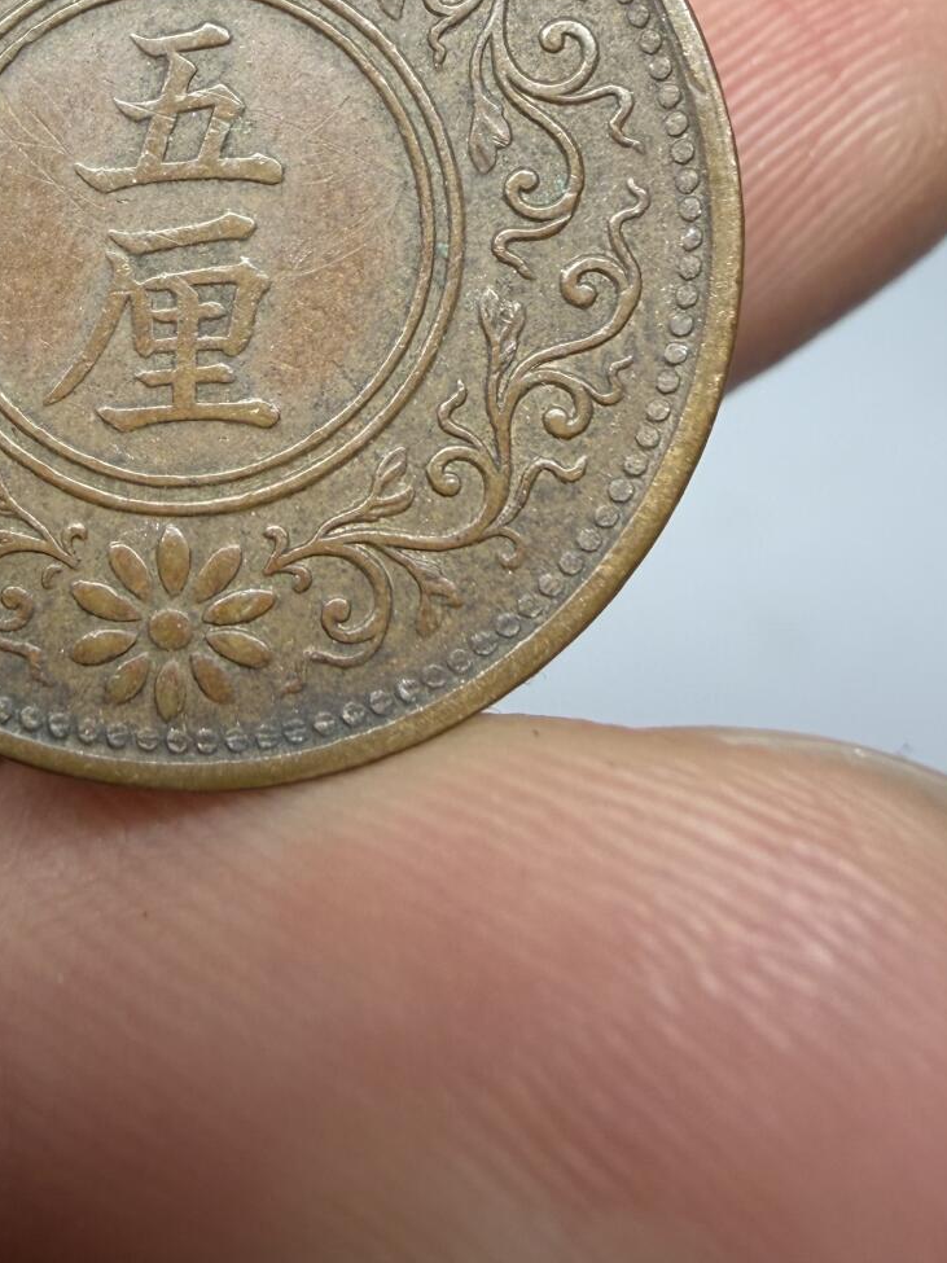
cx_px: 140
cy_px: 263
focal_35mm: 48
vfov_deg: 38.3
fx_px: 1751
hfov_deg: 29.3
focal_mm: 2.22
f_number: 2.2
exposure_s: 1/121
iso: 64
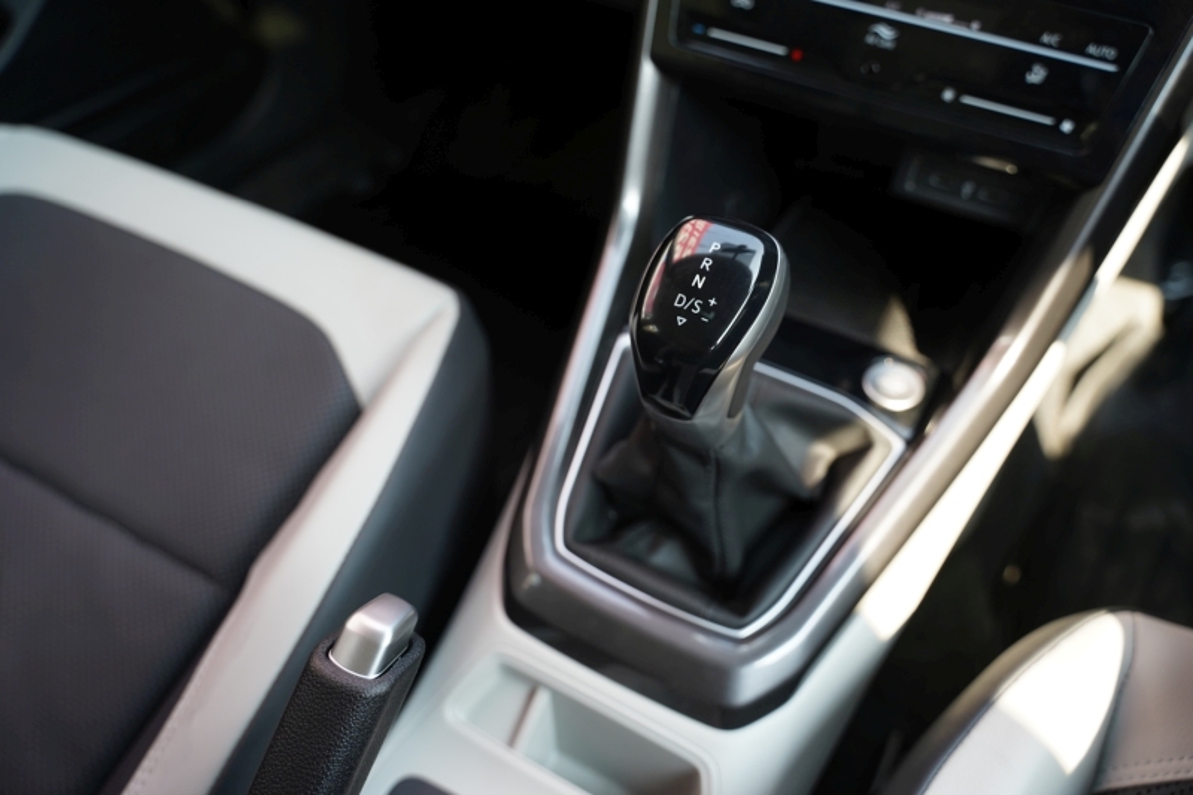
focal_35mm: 28
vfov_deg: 46.4
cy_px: 398
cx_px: 596
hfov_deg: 65.5
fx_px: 928
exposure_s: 1/320
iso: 640
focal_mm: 28
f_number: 4
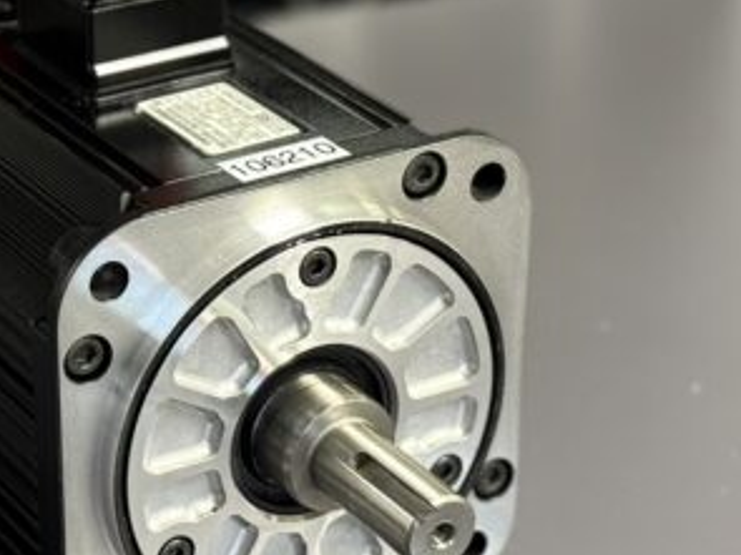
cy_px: 276
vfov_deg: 11.8
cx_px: 38
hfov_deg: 15.5
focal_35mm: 125
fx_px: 2675
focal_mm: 6.76
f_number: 1.78
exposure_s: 1/33
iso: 320
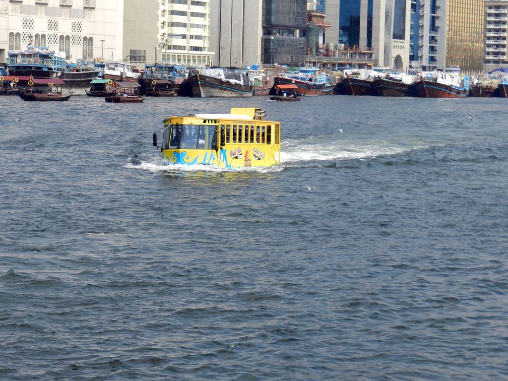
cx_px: 254
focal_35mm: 130
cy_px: 190
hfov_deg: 15.2
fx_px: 1908
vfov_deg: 11.4
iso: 160
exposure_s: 1/800
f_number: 5
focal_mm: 23.1
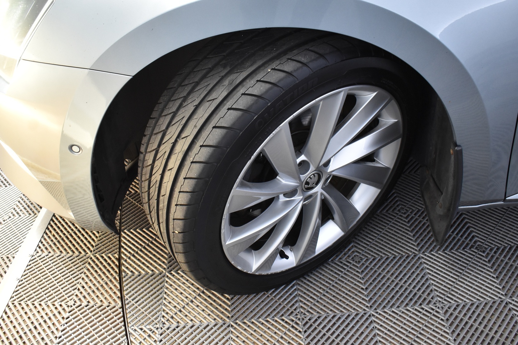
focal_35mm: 36
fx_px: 518
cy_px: 172
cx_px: 259
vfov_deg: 36.9
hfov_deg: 53.1
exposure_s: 1/20
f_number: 5.6
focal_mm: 24
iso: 1250
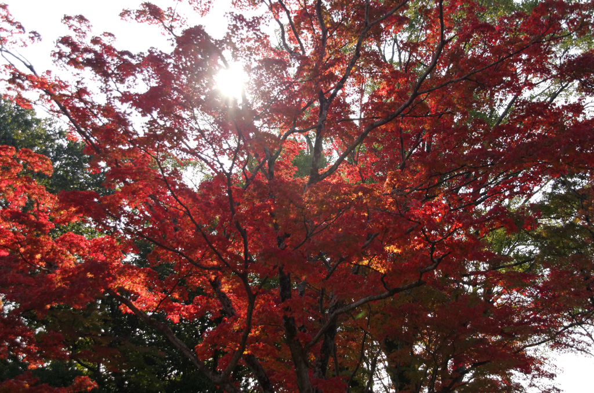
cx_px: 297
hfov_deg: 43.7
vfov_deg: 29.7
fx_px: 741
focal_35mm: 45
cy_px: 196
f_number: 5.6
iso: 200
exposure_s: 1/350
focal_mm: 30
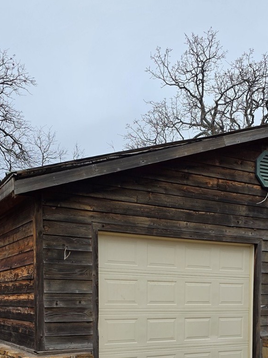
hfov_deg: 31.2
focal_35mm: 46
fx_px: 475
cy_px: 311
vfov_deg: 38.8
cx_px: 181
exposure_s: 1/410
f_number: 1.7
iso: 12
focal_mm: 6.3
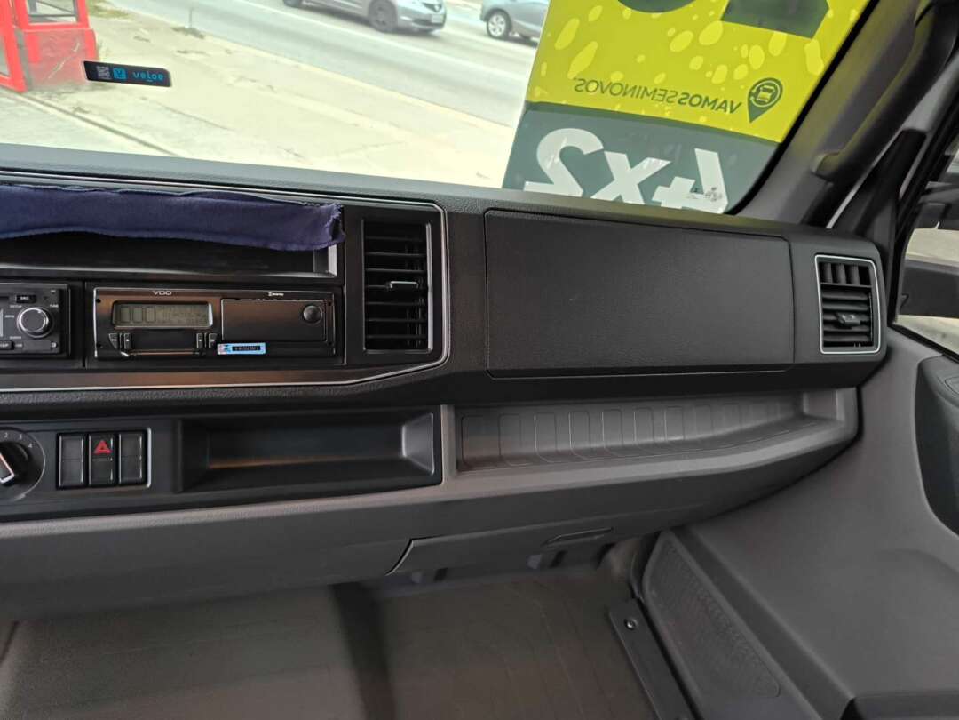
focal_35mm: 24
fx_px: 665
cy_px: 360
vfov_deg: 56.8
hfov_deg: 71.6
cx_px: 480
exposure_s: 1/120
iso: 725
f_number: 1.8
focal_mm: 5.56
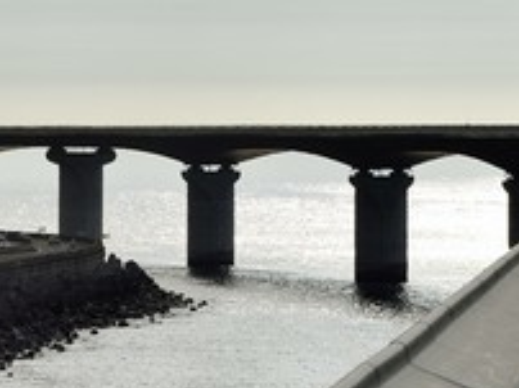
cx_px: 181
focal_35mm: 401
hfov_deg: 4.9
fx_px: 6005
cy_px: 188
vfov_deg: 3.7
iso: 200
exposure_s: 1/400
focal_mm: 200
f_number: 14
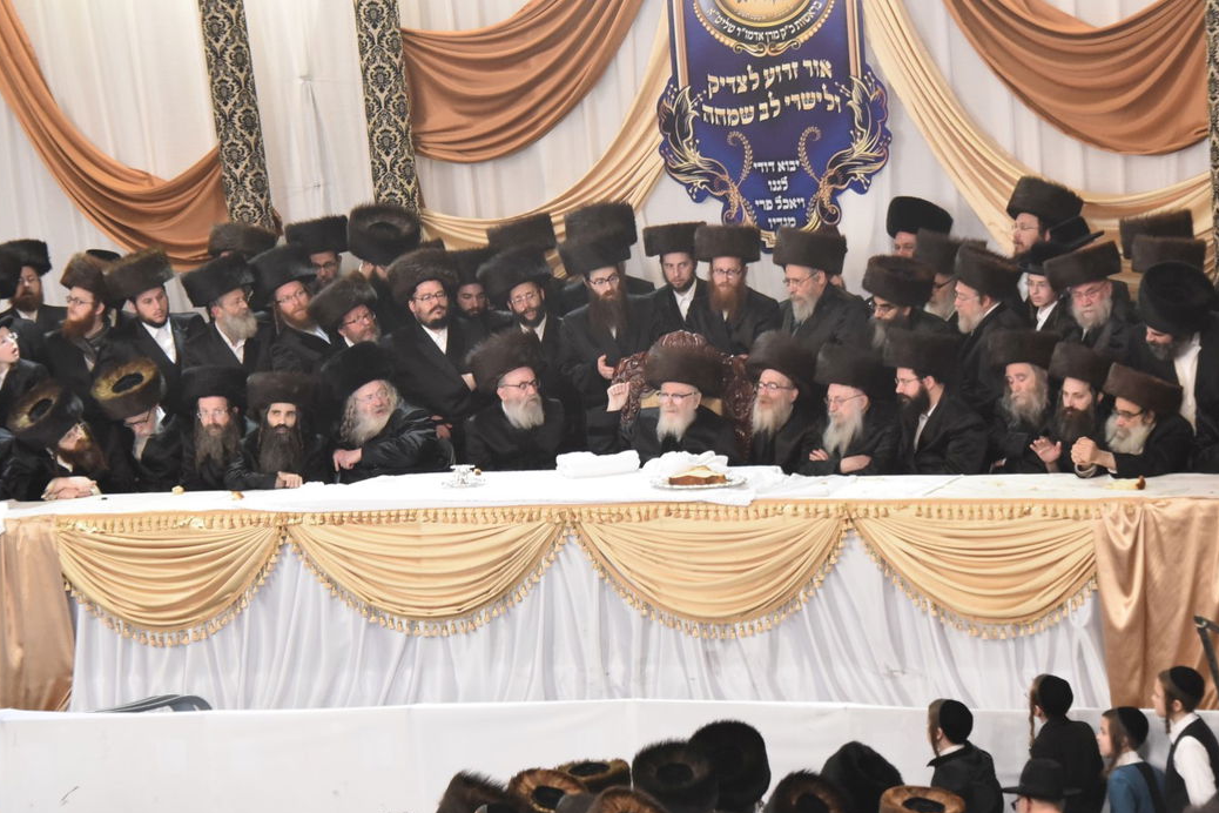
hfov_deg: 11.3
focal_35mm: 182
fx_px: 6162
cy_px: 398
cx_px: 617
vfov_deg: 7.5
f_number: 5.6
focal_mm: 135
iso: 5000
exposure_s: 1/100
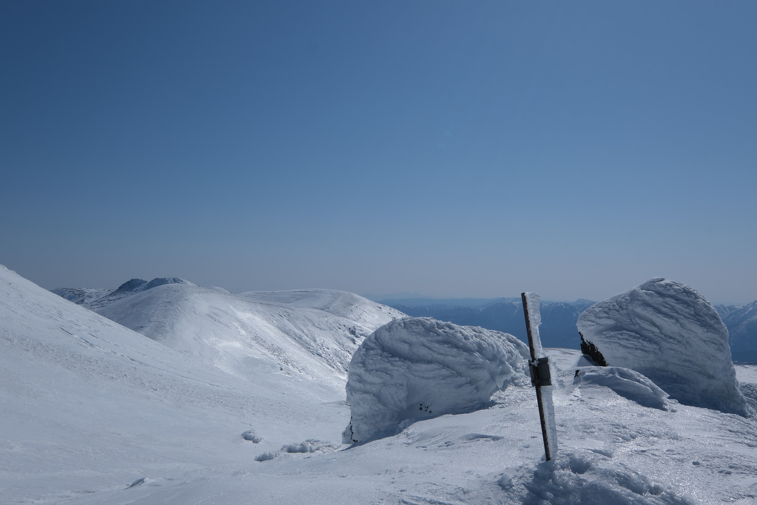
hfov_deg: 53.1
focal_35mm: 36
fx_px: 757
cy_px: 252
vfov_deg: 36.9
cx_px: 378
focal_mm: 24
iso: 160
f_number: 13
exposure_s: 1/850
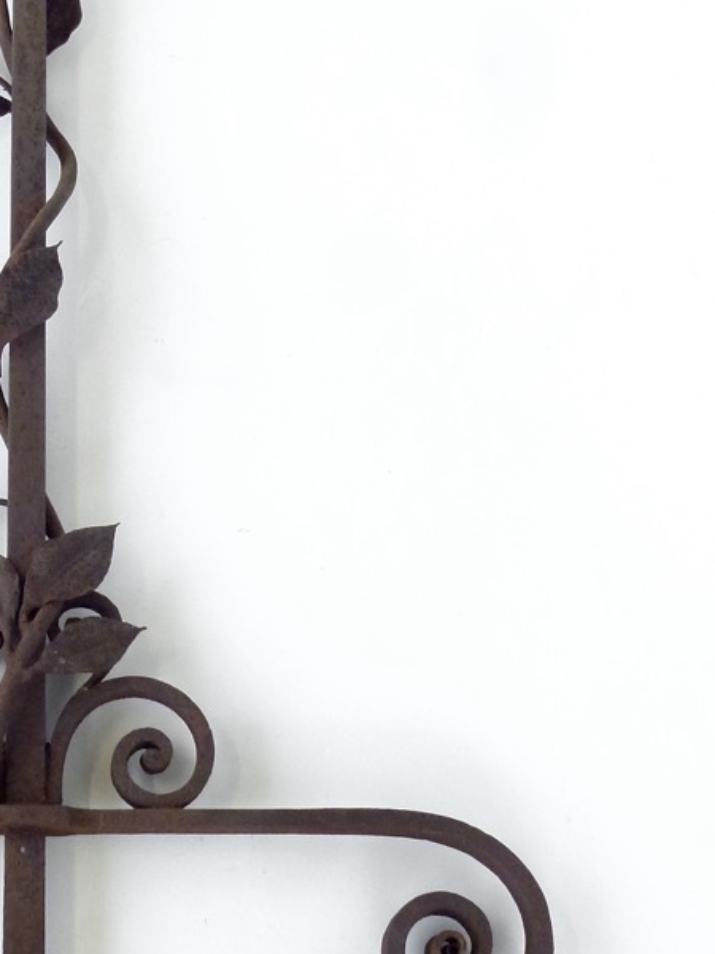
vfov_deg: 29.2
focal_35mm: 66
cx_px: 17
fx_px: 1818
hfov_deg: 21.5
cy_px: 324
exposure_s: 1/60
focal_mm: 5.9
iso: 320
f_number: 3.6
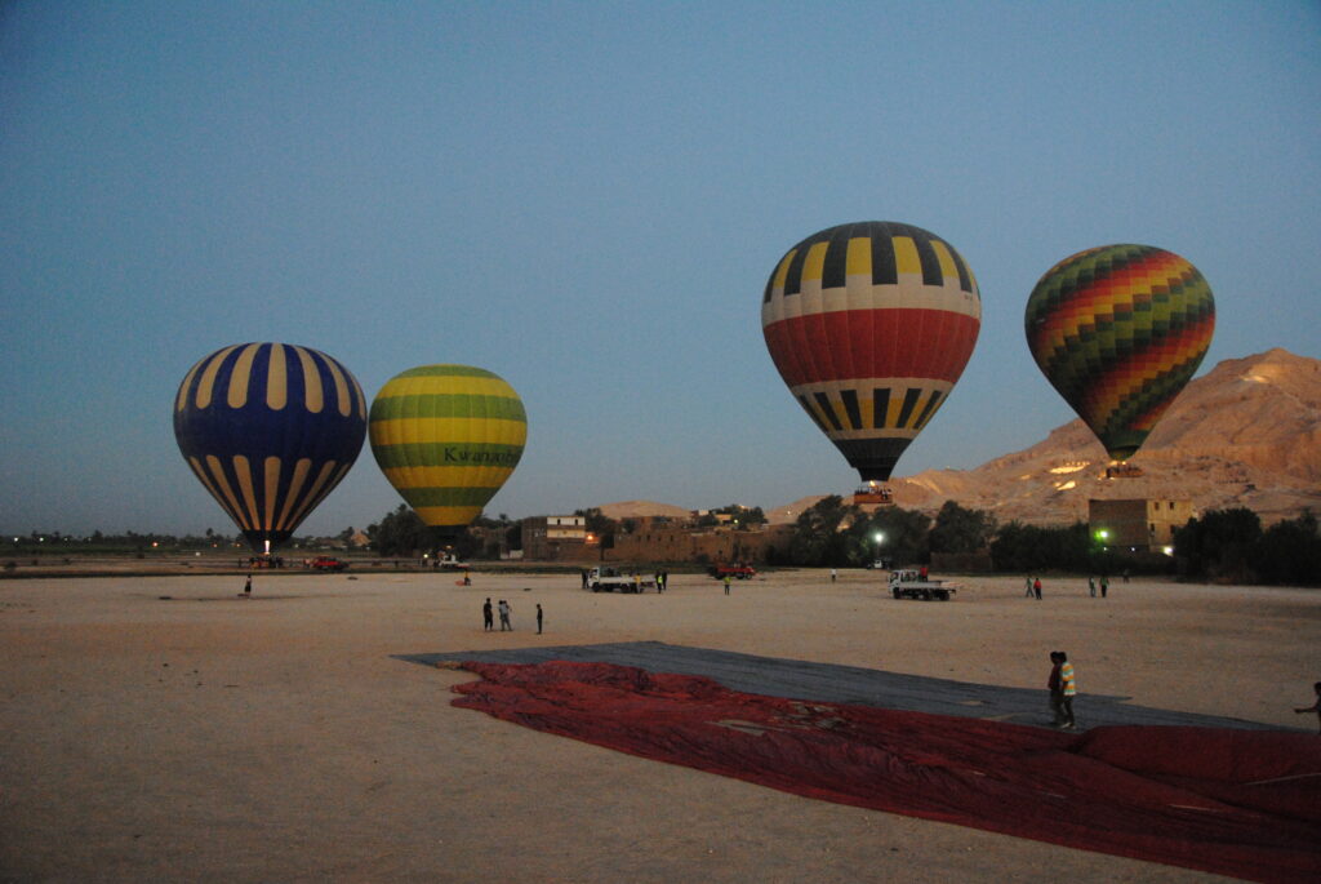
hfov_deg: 61.9
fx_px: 1102
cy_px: 442
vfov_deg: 43.7
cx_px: 660
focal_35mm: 30
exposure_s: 1/25
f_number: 3.5
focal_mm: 20
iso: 1600
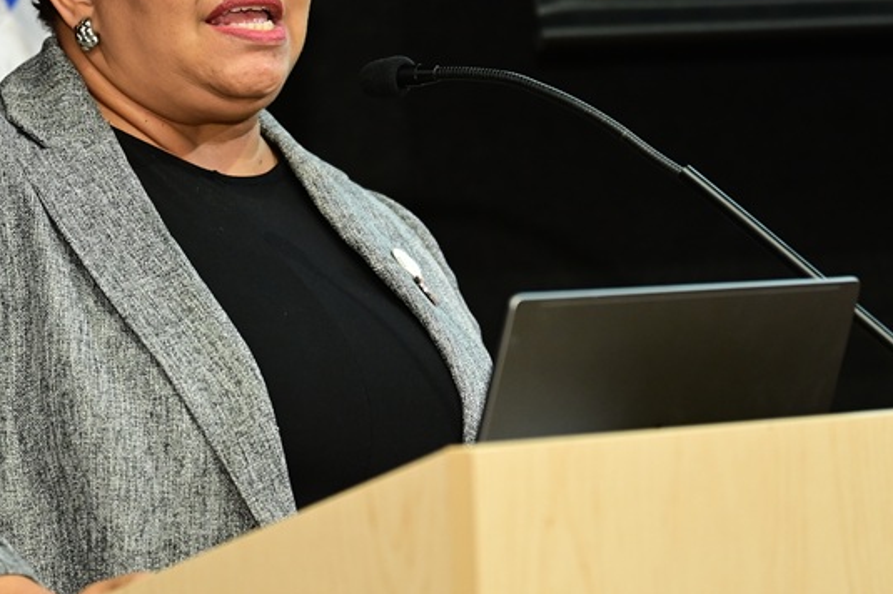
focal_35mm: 157
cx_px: 277
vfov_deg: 8.7
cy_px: 132
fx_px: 3892
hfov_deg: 13.1
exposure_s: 1/125
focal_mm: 70
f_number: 2.8
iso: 1250
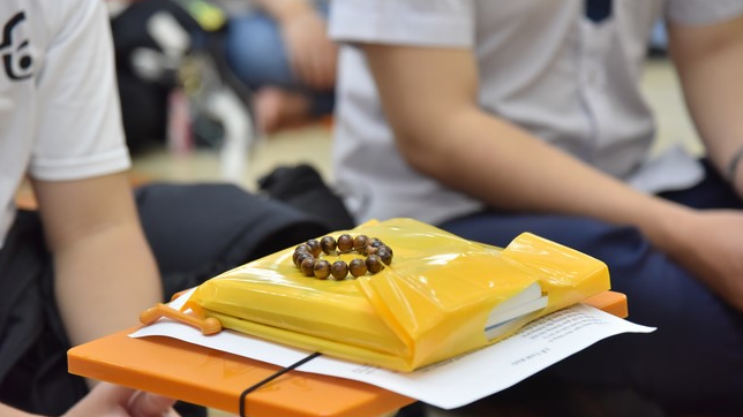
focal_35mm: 127
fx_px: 2502
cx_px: 369
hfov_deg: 16.9
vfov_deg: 9.5
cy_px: 226
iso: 2500
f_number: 4.5
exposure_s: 1/125
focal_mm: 120
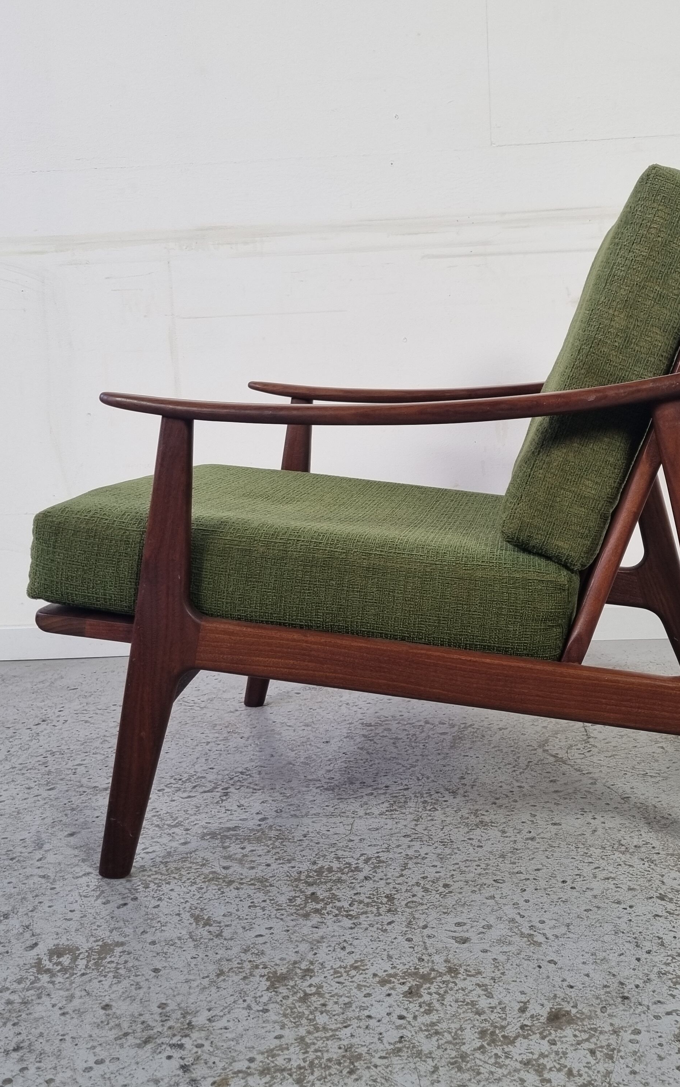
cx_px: 426
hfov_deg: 34.3
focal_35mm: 37
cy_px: 547
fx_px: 1097
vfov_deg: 52.7
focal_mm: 5.4
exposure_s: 1/104
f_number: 1.8
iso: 50
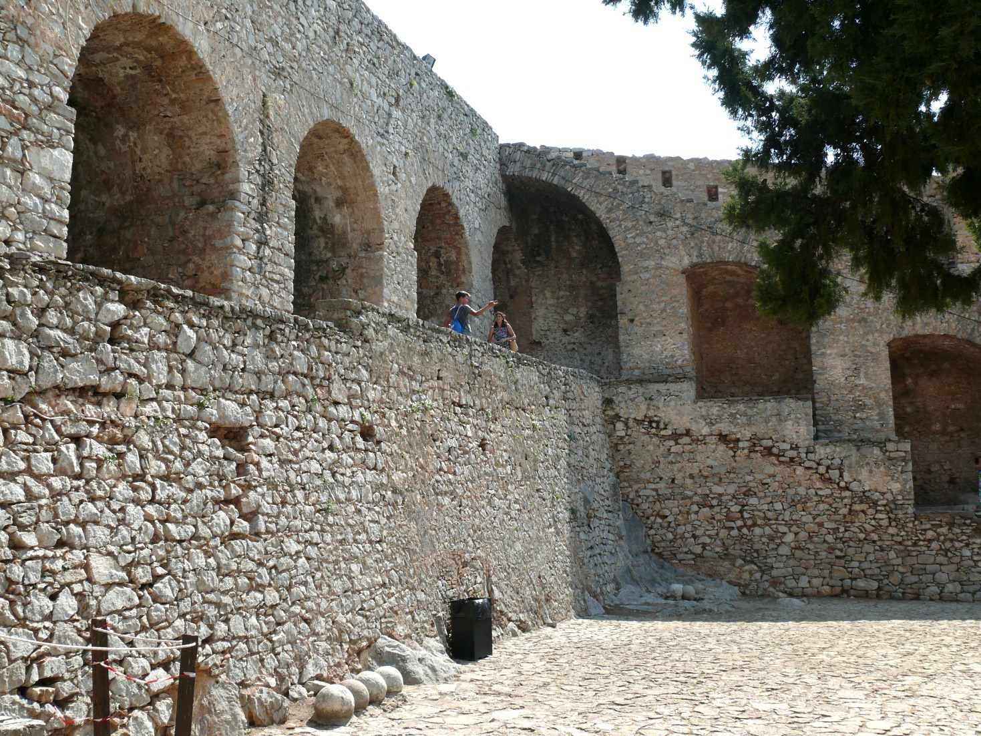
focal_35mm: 35
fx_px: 992
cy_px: 368
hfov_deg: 52.6
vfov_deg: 40.7
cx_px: 490
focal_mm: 7.4
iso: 100
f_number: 4.5
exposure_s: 1/200
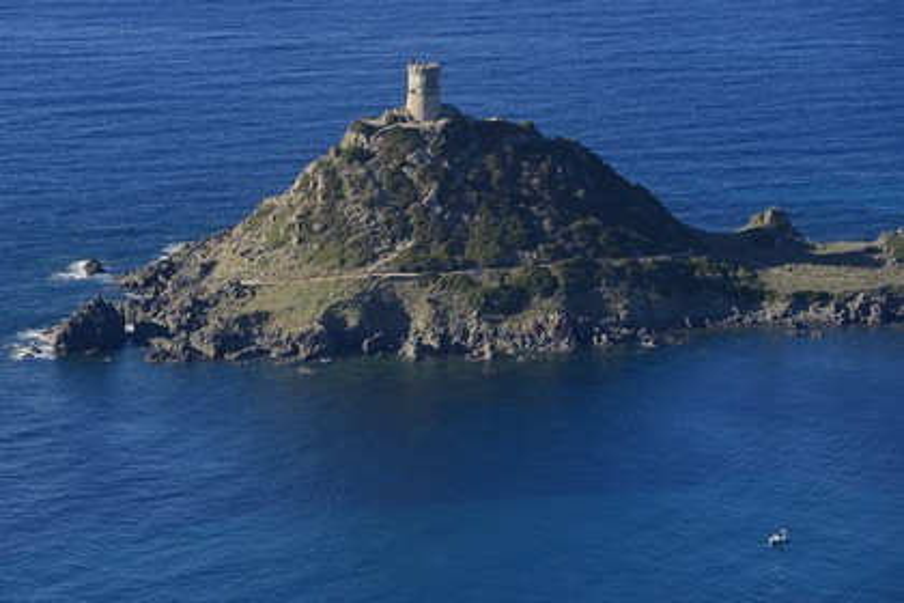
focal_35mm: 170
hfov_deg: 12.1
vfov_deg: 8.1
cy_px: 302
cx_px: 452
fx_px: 4269
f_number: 7.1
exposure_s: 1/1000
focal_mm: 170
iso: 400
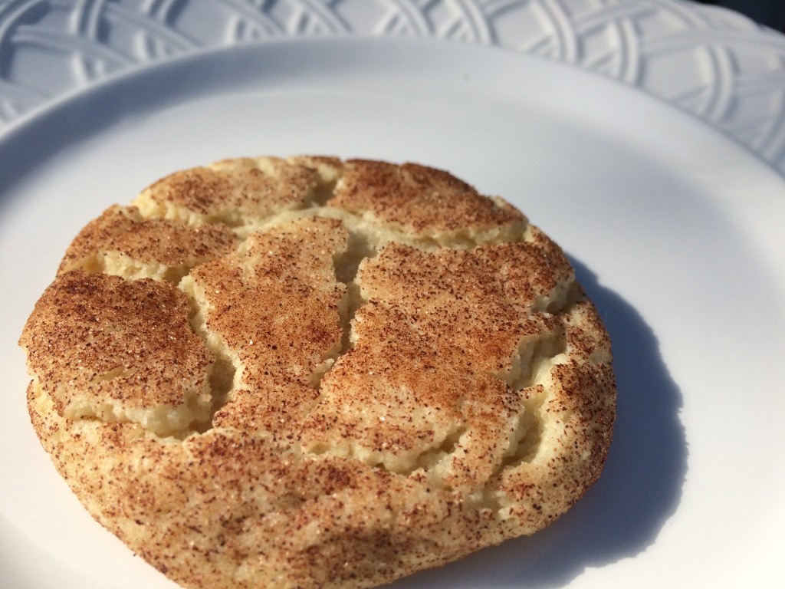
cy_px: 294
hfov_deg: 61.7
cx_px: 392
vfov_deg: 48.2
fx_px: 658
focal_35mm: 29
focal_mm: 4.15
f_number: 2.2
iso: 32
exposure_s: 1/1208
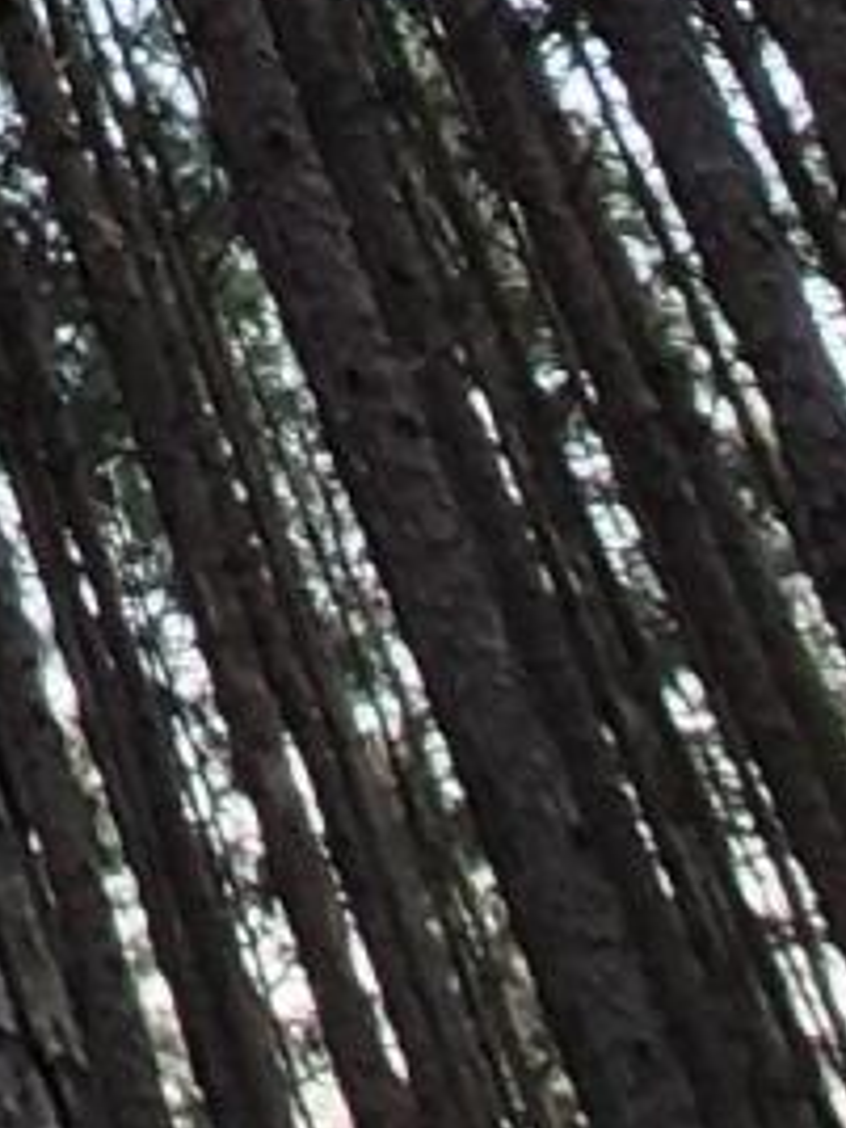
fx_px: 3161
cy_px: -1785
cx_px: -1772
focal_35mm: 97
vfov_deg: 13.2
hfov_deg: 10.4
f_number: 2.2
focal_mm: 1.74
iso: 250
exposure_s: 1/60
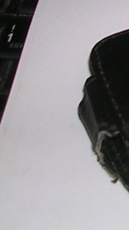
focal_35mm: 195
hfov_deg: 5.9
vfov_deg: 10.5
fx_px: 1185
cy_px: -159
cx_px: 354
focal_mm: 5.8
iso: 50
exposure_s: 1/60.1
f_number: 2.8
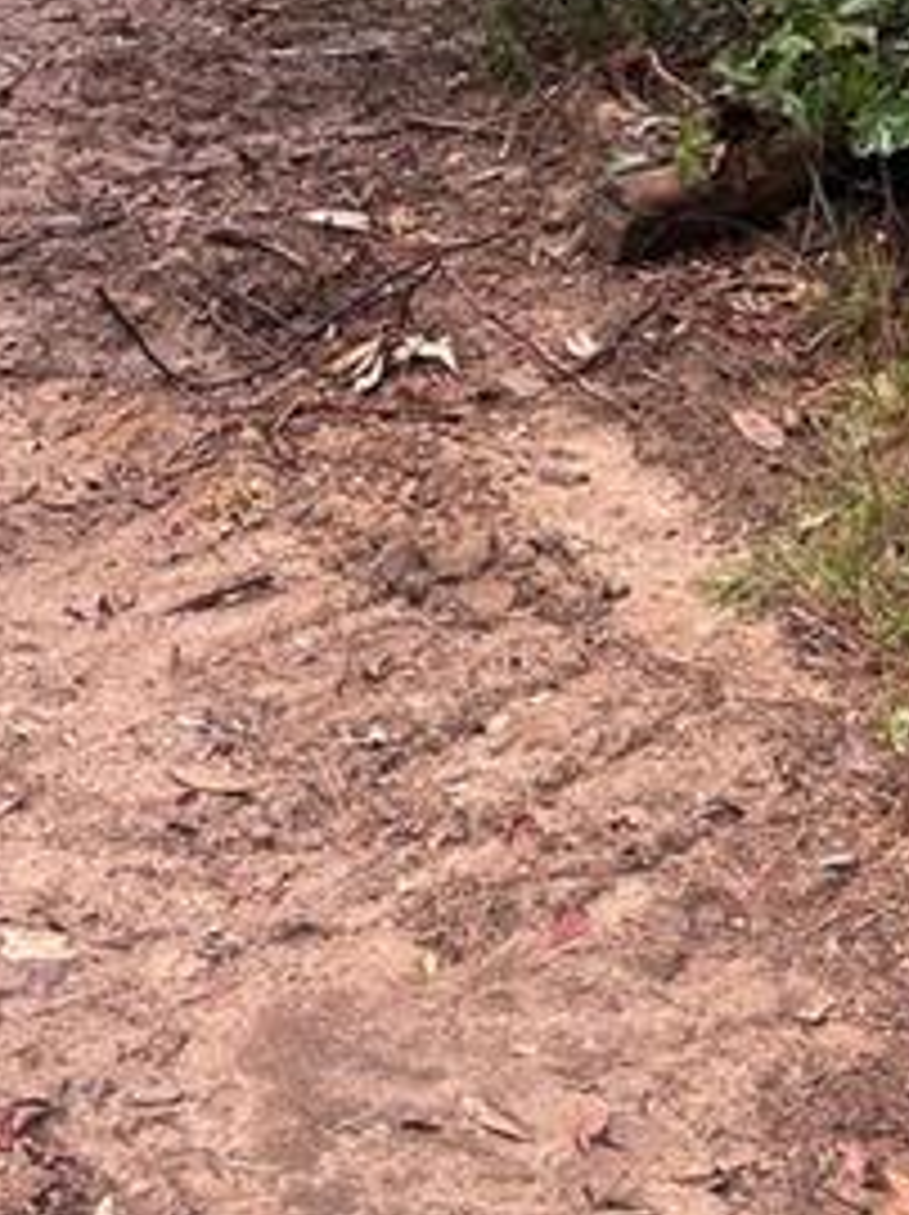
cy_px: 0
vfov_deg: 25.1
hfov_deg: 19.9
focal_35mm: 74
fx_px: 2595
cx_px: 464
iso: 40
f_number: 1.5
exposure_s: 1/233
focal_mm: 5.7
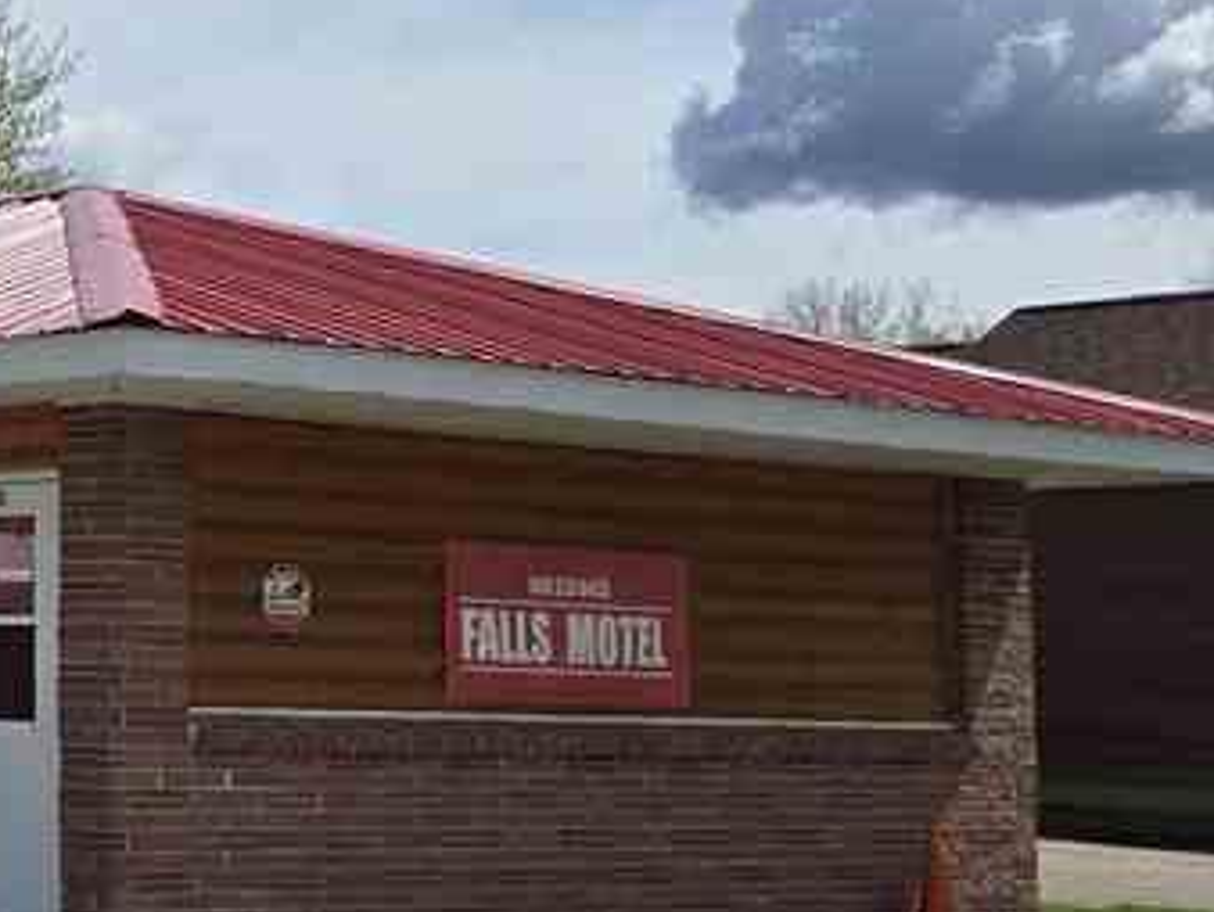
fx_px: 3053
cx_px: -851
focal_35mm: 87
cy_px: 420
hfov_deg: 18.5
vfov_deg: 17.0
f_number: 1.7
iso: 12
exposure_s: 1/1533
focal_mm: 6.3
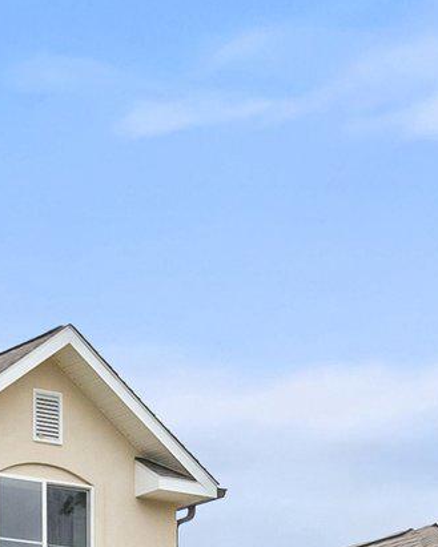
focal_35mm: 131
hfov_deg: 11.2
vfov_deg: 14.1
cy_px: 710
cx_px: -290
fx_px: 2122
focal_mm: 19
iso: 640
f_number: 8
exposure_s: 1/1250
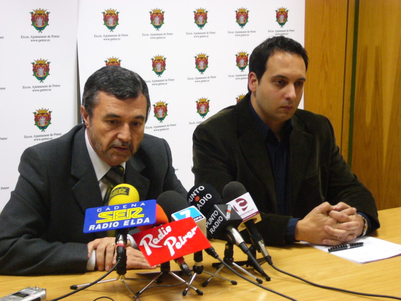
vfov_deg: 18.7
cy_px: 150
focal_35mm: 79
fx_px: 915
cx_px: 200
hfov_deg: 24.7
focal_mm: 13.1
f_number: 4.3
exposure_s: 1/8
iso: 200
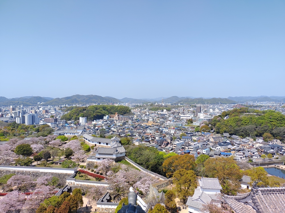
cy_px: 106
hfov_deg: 65.3
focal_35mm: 27
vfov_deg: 51.4
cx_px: 142
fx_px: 222
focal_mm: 4.71
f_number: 1.79
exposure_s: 1/2026
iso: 100
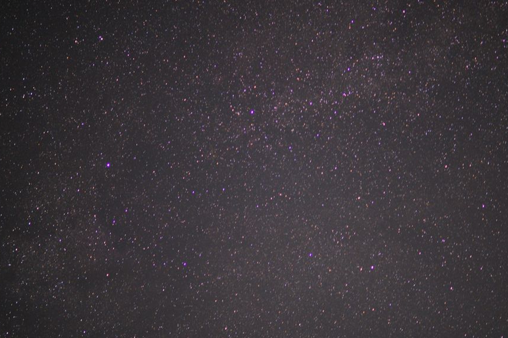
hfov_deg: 20.2
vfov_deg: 13.5
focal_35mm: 101
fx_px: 1425
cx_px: 284
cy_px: 173
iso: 800
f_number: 1.4
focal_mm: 85
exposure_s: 17
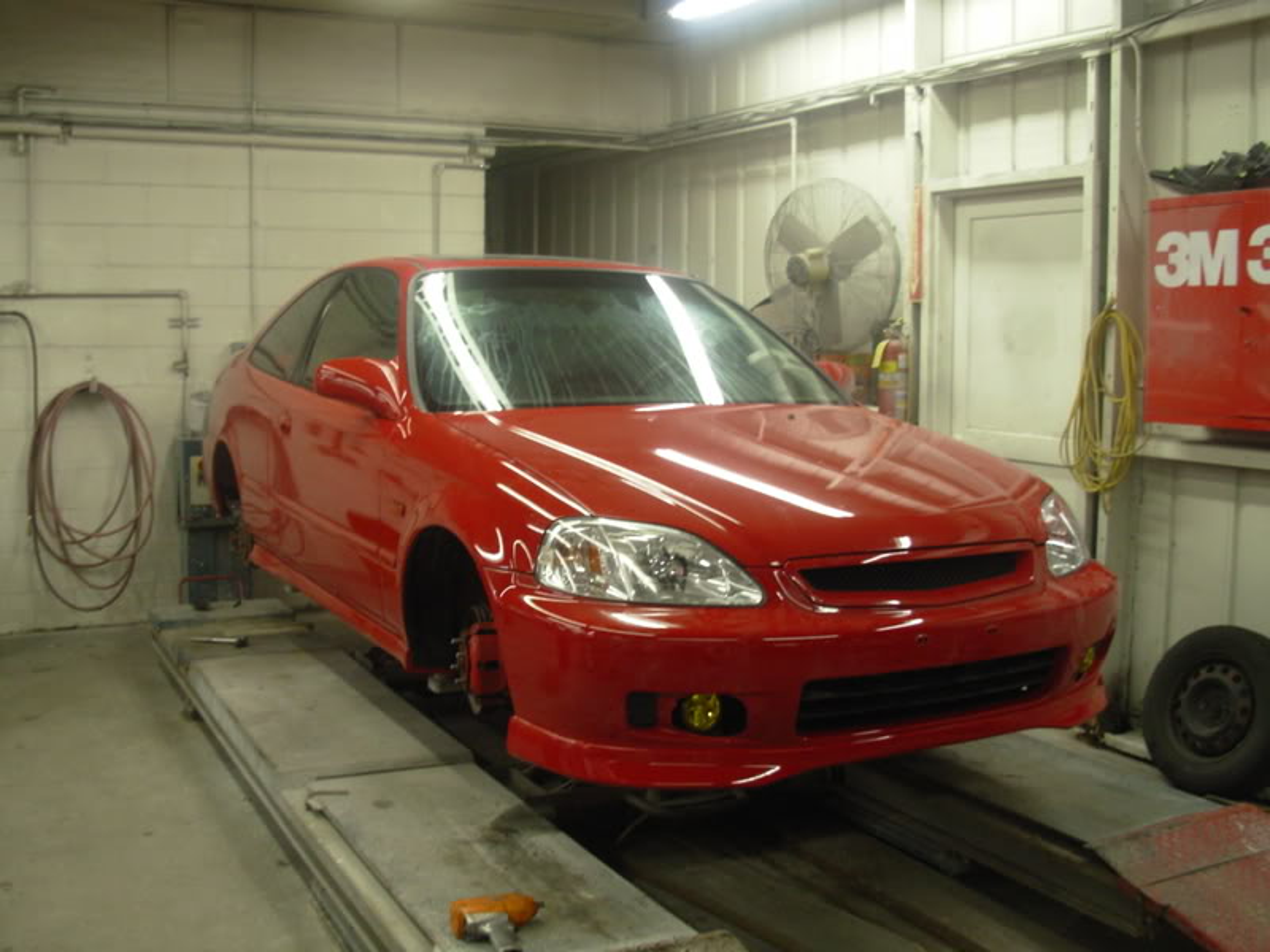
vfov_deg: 37.7
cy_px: 476
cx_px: 635
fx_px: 1394
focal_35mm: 38
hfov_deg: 49.0
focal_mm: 6.3
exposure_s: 1/32
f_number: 2.9
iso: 119
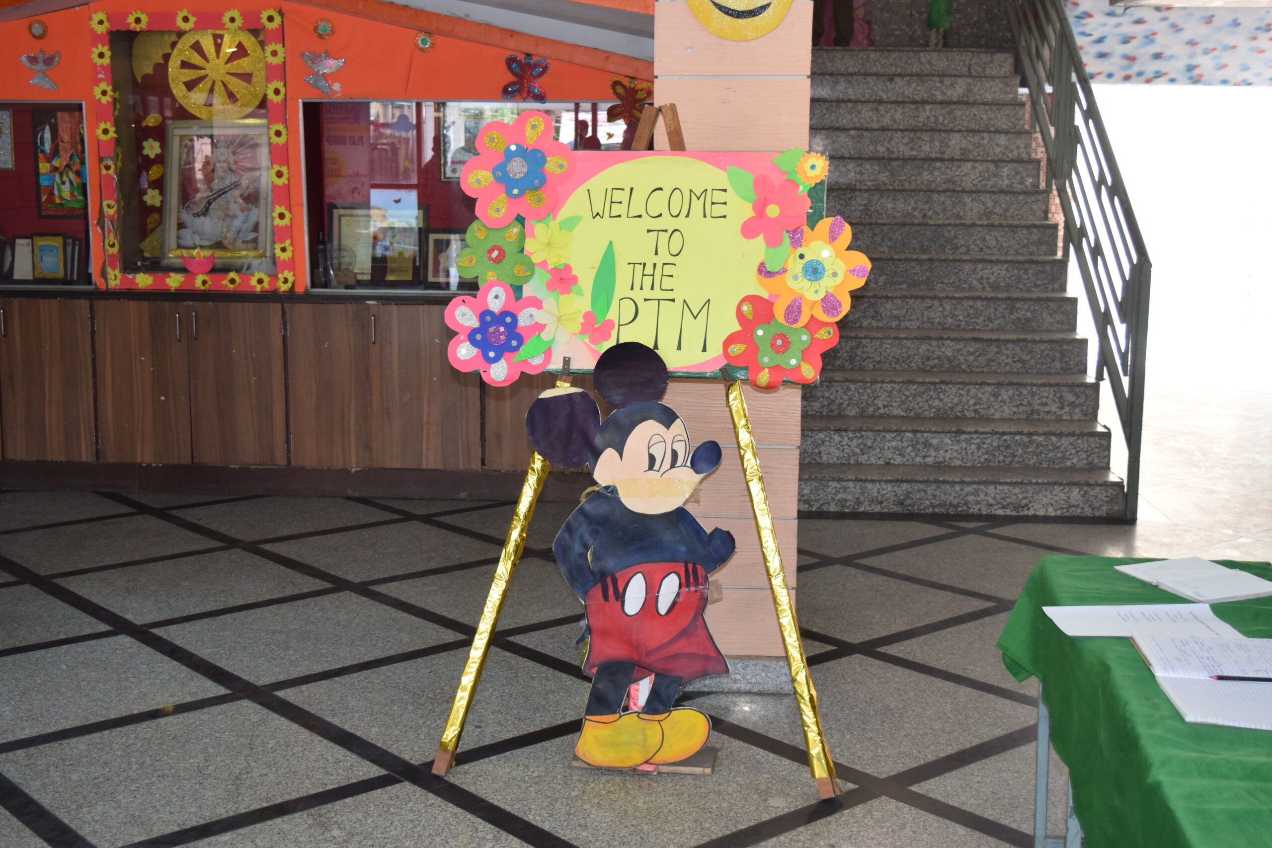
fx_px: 1643
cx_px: 636
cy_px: 424
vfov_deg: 28.9
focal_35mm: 46
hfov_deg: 42.3
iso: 800
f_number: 5.6
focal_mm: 31
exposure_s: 1/125
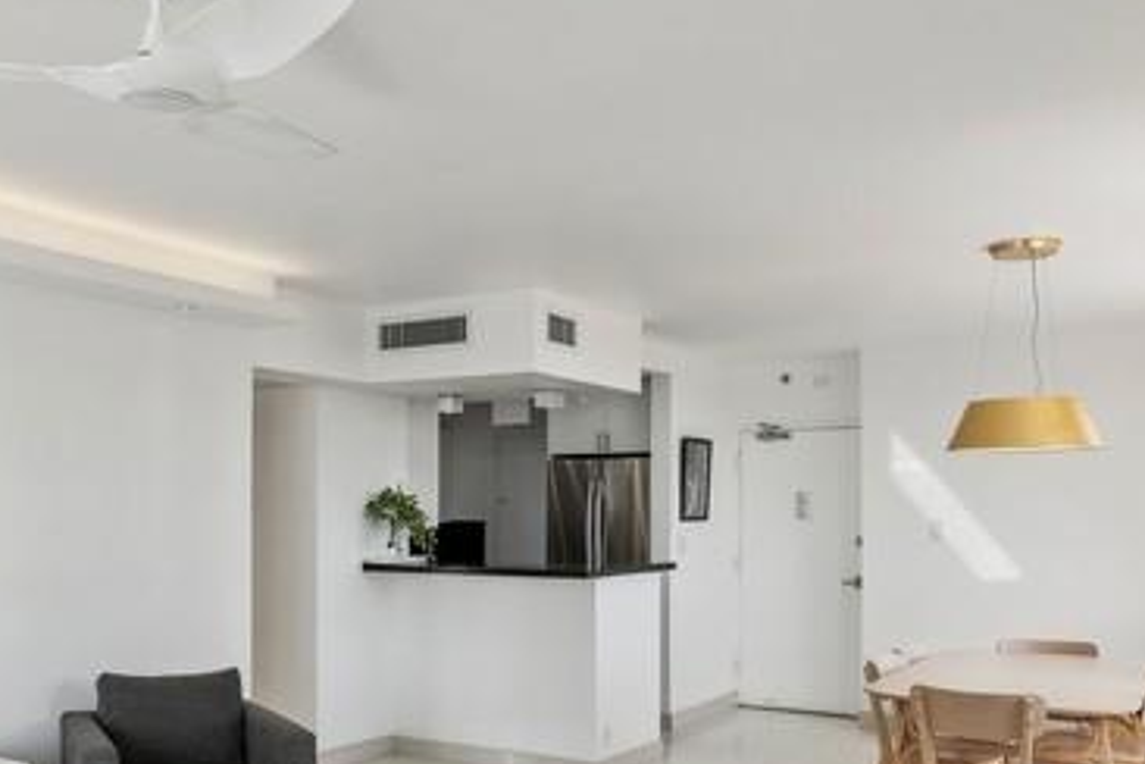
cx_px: 413
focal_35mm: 35
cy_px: 593
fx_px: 1113
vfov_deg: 36.7
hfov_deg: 53.7
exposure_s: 1/50
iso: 200
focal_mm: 16
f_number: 9
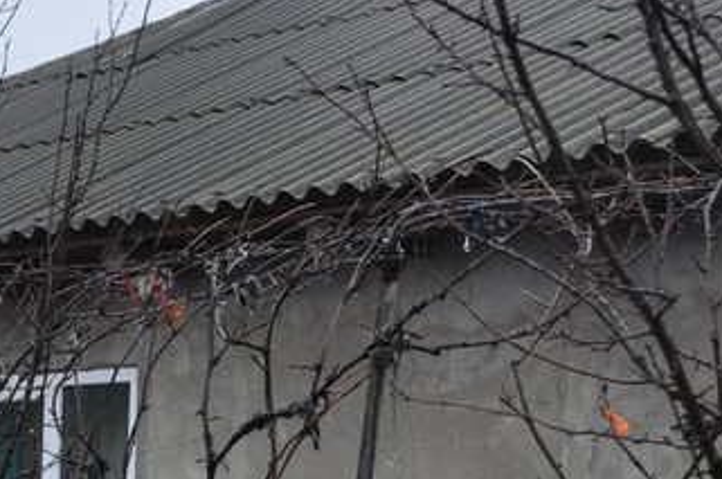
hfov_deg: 14.4
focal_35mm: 135
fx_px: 2703
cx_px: -286
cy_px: 846
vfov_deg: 9.6
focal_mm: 24
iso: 200
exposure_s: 1/320
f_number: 4.5
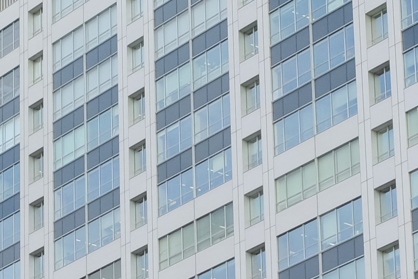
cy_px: 552
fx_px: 2449
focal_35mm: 211
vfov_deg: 6.3
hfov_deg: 9.7
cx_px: -24
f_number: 8
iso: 400
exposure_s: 1/500
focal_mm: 20.5
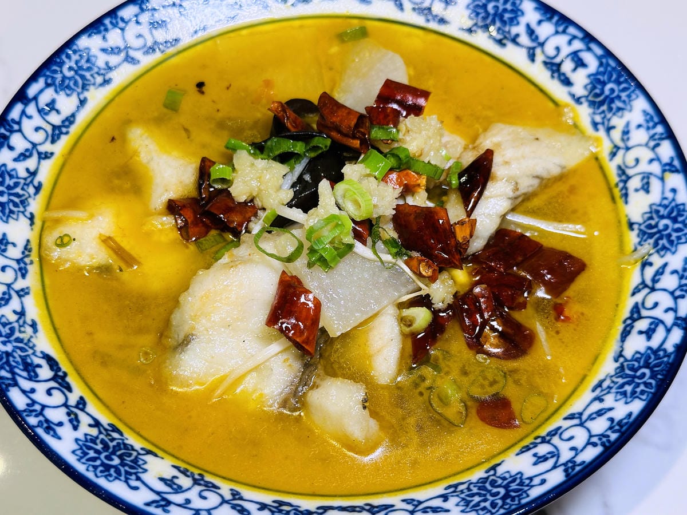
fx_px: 953
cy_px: 258
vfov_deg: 30.3
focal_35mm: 48
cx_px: 344
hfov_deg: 39.7
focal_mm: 6.86
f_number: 1.78
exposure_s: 1/120
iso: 100
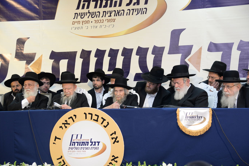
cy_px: 84
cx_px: 125
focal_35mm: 56
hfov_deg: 35.6
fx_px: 387
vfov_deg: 24.2
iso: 800
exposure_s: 1/60
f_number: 4.5
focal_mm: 55
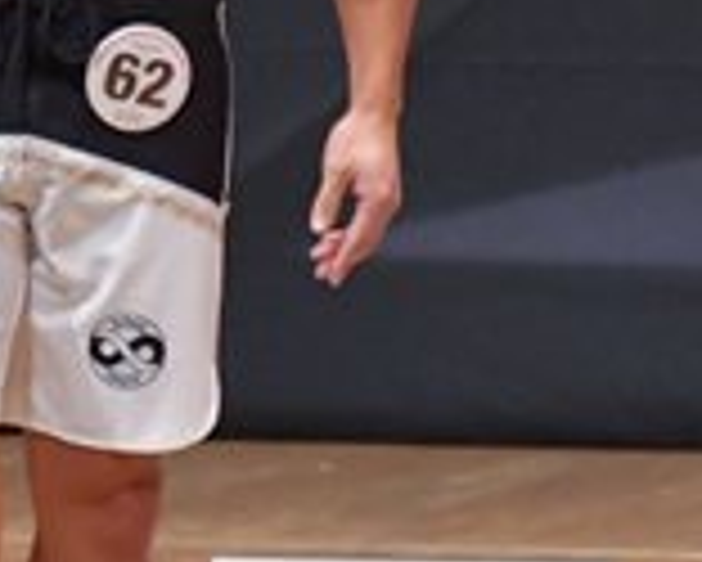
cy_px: 108
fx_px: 24760
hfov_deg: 1.6
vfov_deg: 1.3
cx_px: 443
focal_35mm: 1191
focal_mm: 170
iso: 8000
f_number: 5.6
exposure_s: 1/400
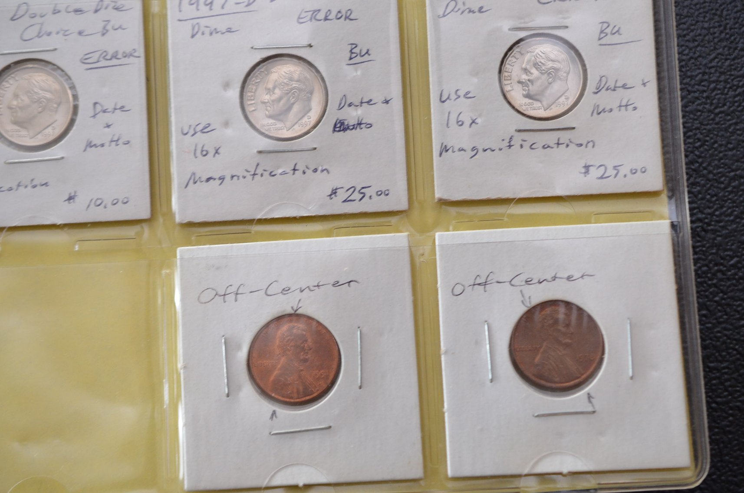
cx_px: 372
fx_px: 1237
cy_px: 246
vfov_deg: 22.5
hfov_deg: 33.5
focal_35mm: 60
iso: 900
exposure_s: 1/60
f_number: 4
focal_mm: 40
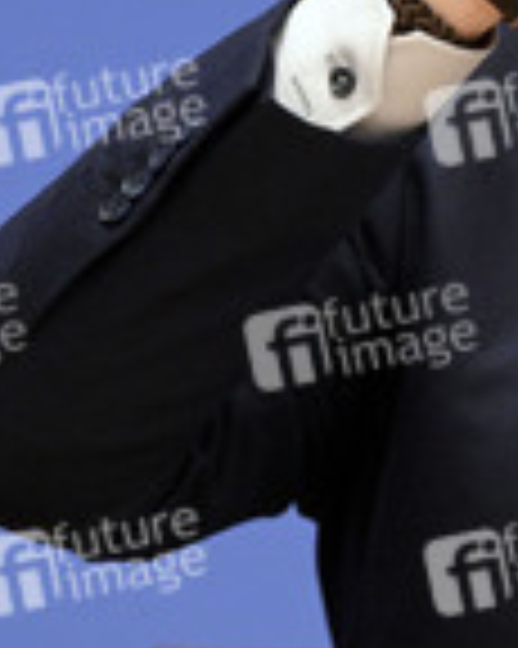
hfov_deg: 5.1
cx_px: 872
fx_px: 5755
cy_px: 0
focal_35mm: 300
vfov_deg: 6.4
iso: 5000
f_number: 5.6
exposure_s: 1/500
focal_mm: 102
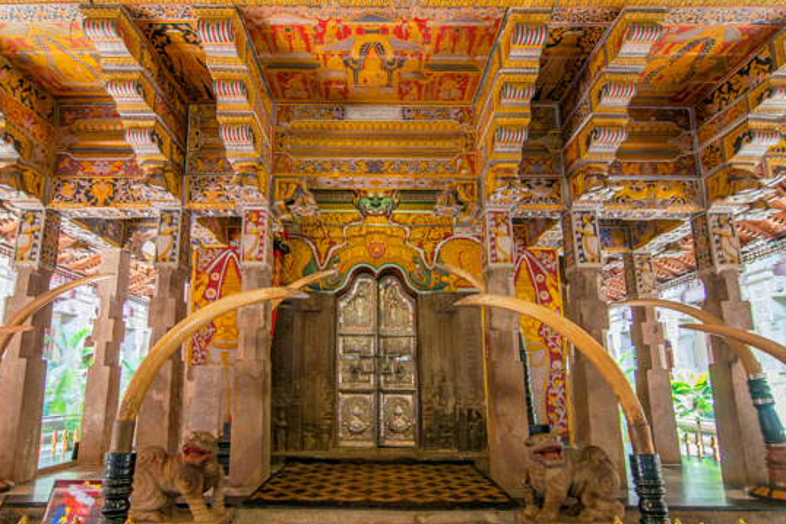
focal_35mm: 19
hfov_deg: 86.9
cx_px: 384
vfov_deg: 64.6
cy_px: 271
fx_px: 415
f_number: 5
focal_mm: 12
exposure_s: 1/10
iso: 400
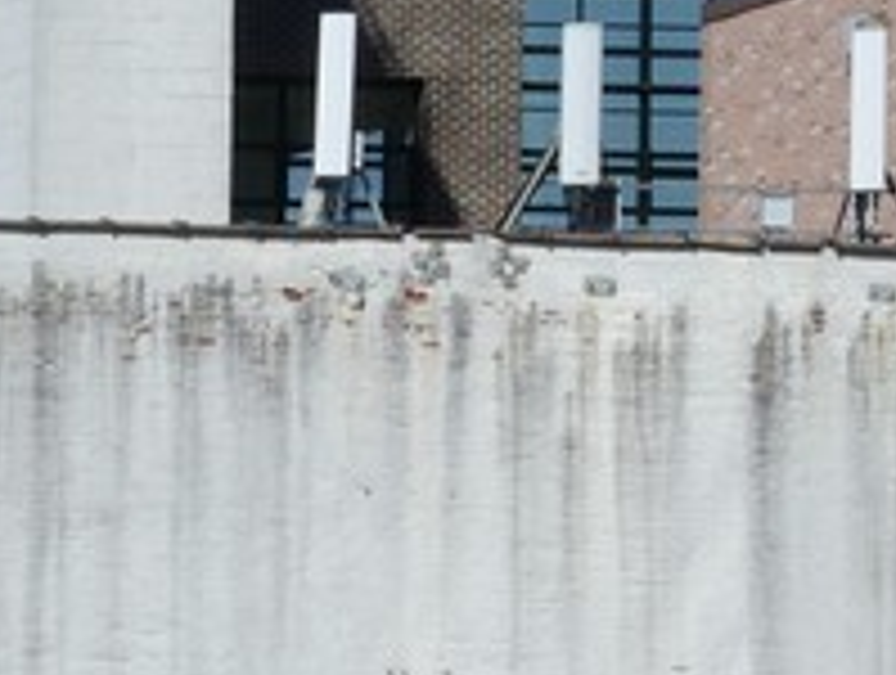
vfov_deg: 3.1
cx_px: -2211
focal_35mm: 478
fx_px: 12395
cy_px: 1922
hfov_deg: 4.0
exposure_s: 1/200
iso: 400
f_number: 20
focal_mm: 62
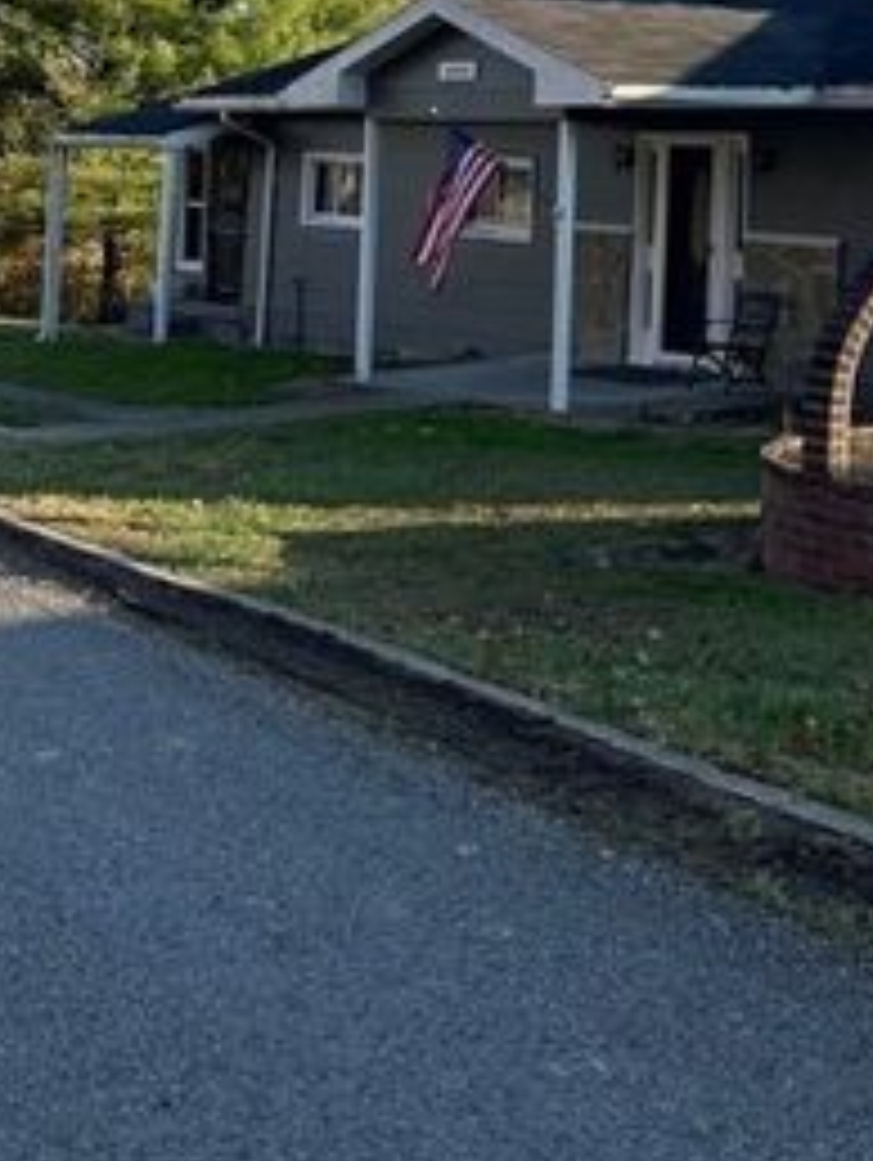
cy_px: -52
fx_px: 2081
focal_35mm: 62
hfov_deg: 22.7
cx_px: 878
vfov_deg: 28.8
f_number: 1.78
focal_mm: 6.86
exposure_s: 1/2028
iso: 80
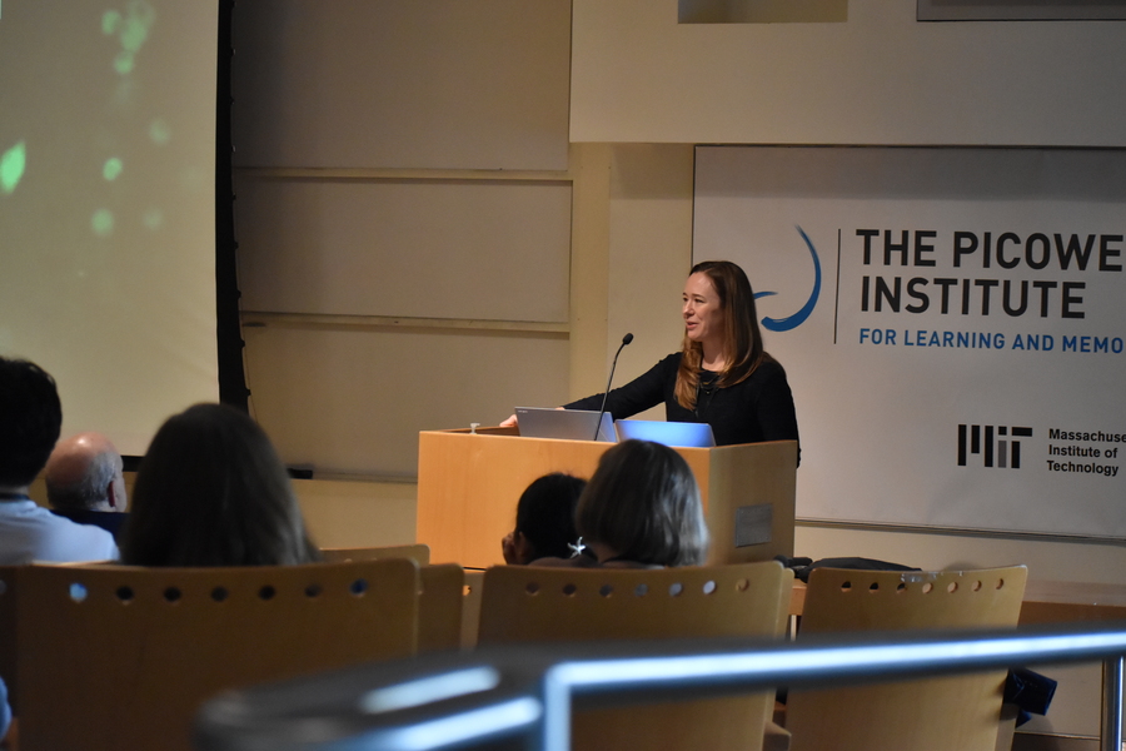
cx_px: 563
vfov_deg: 13.0
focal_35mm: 105
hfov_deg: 19.5
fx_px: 3284
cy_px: 376
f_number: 4.5
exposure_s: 1/125
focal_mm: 70
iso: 2800
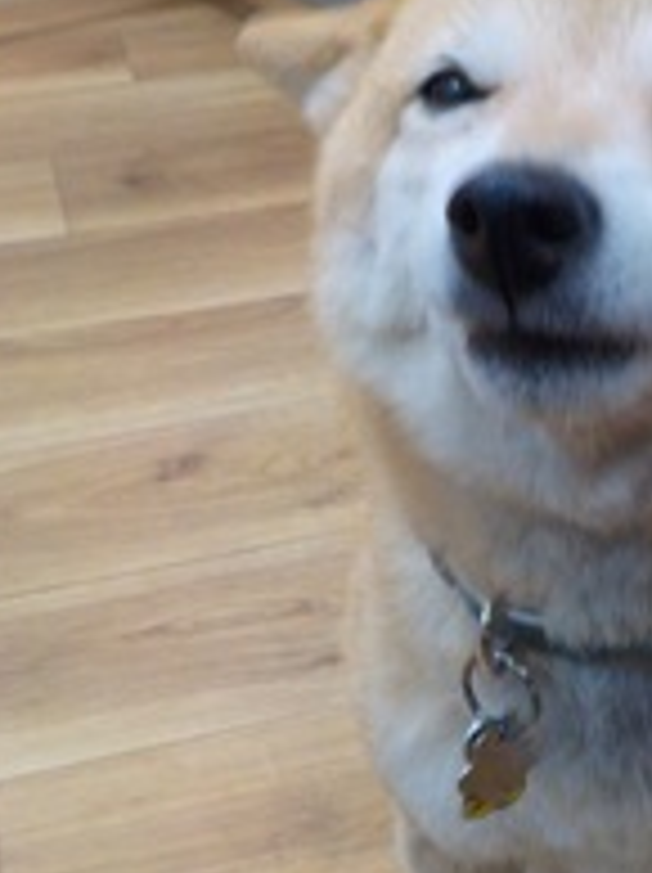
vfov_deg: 30.7
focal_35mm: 62
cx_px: 616
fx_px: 1560
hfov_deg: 22.9
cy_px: 648
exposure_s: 1/30
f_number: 3.3
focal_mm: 4.1
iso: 250
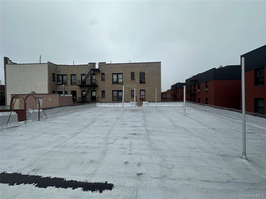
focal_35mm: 14
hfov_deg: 102.1
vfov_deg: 85.7
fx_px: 108
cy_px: 100
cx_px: 133
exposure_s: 1/511
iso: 40
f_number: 2.2
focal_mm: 2.22
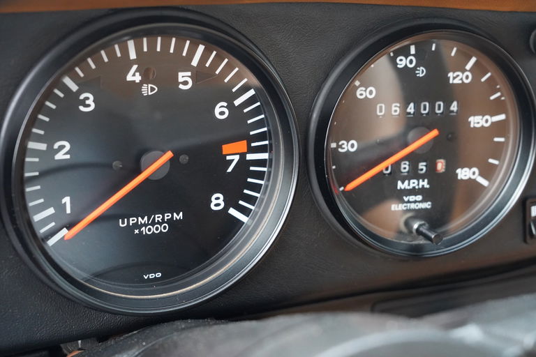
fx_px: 923
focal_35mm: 62
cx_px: 268
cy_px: 178
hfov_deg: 32.4
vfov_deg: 21.9
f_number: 7.1
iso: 8000
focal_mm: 62
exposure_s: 1/160
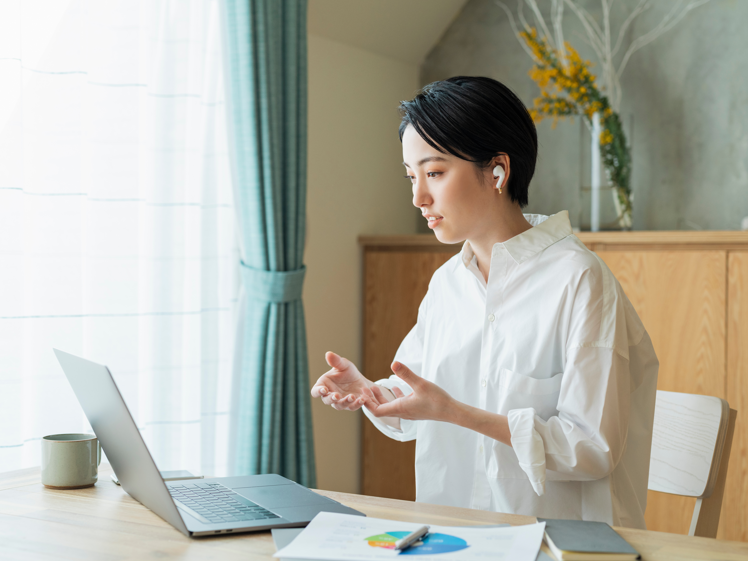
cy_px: 276
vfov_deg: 26.6
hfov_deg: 34.9
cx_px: 384
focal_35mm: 55
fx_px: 1188
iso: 320
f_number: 3.2
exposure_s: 1/200
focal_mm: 50
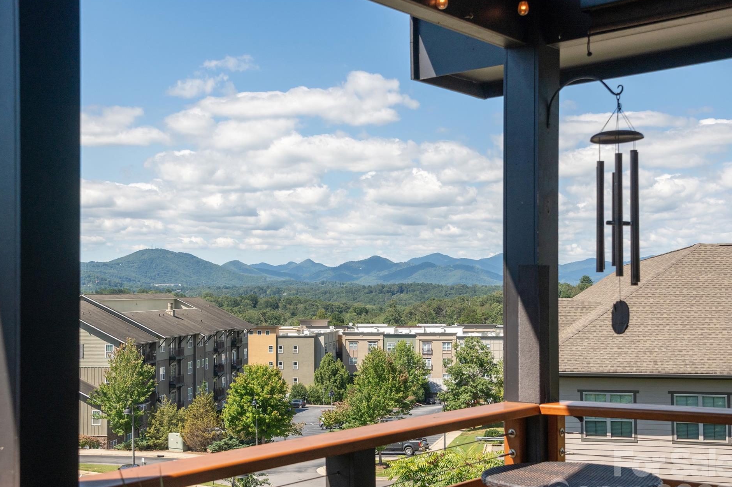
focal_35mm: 49
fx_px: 996
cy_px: 261
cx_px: 340
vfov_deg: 27.5
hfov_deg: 40.3
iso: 320
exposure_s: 1/2500
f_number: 7.1
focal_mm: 45
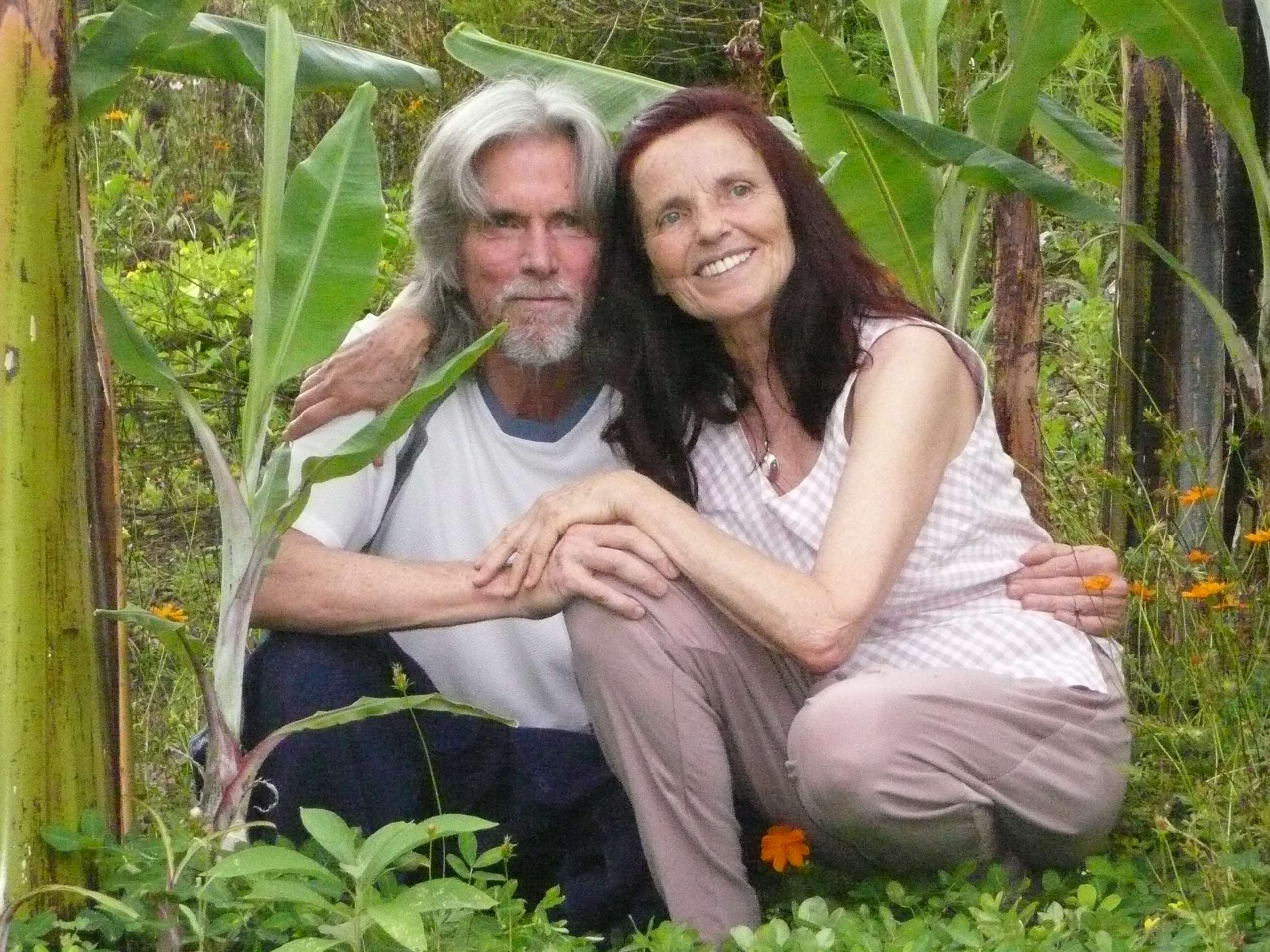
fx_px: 4549
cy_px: 476
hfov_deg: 15.9
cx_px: 635
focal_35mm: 124
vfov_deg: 12.0
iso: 1250
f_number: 4.7
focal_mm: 16.9
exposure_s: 1/800
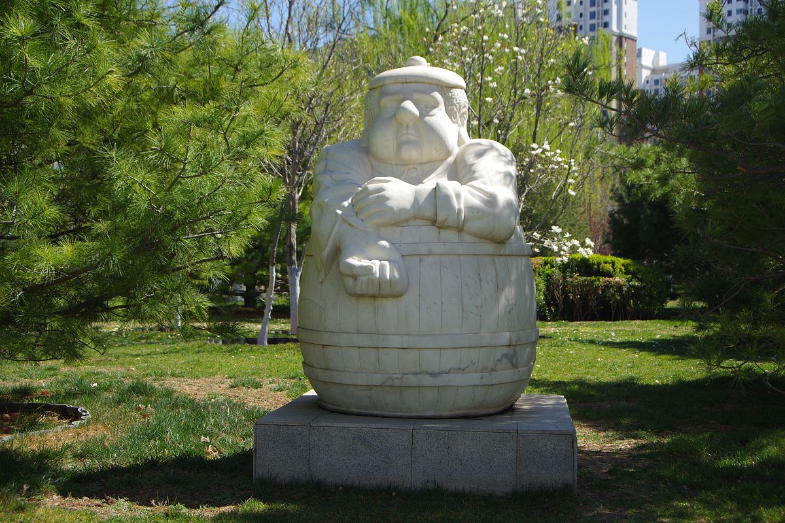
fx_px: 1156
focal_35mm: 53
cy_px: 262
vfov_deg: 25.5
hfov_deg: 37.5
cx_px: 392
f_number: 8
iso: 100
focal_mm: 53
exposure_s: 1/125
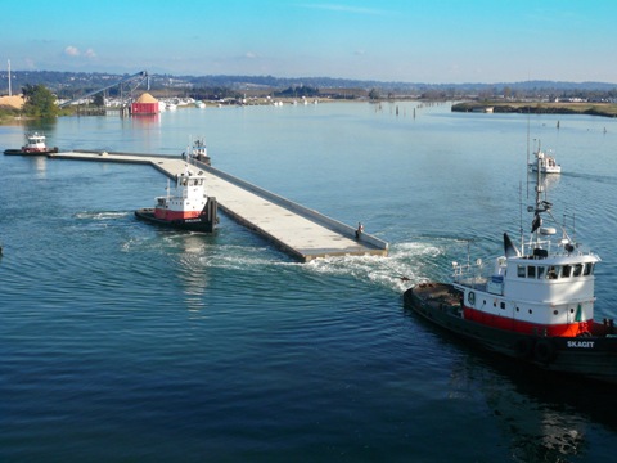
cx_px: 308
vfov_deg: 29.7
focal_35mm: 49
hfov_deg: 38.9
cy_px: 232
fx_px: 873
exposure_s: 1/640
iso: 100
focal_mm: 8.1
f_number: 3.6
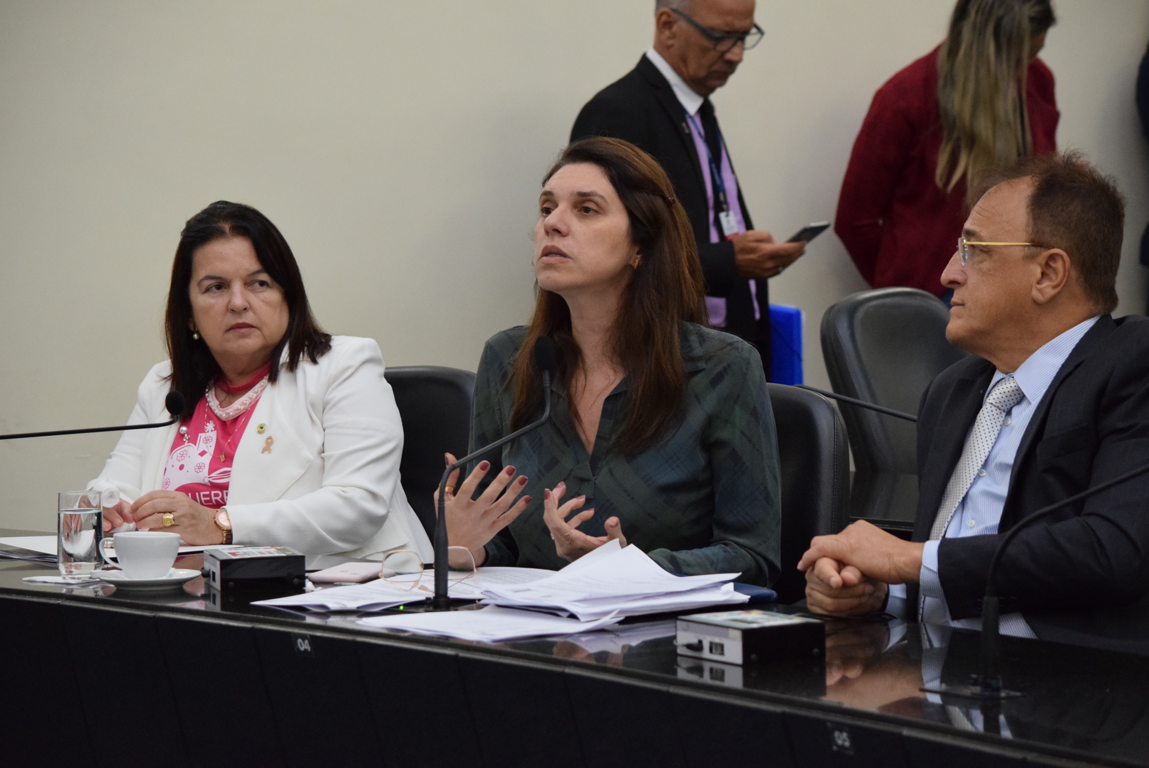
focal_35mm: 153
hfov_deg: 13.4
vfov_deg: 9.0
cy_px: 384
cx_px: 574
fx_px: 4887
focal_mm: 102
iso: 2500
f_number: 4.8
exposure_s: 1/125
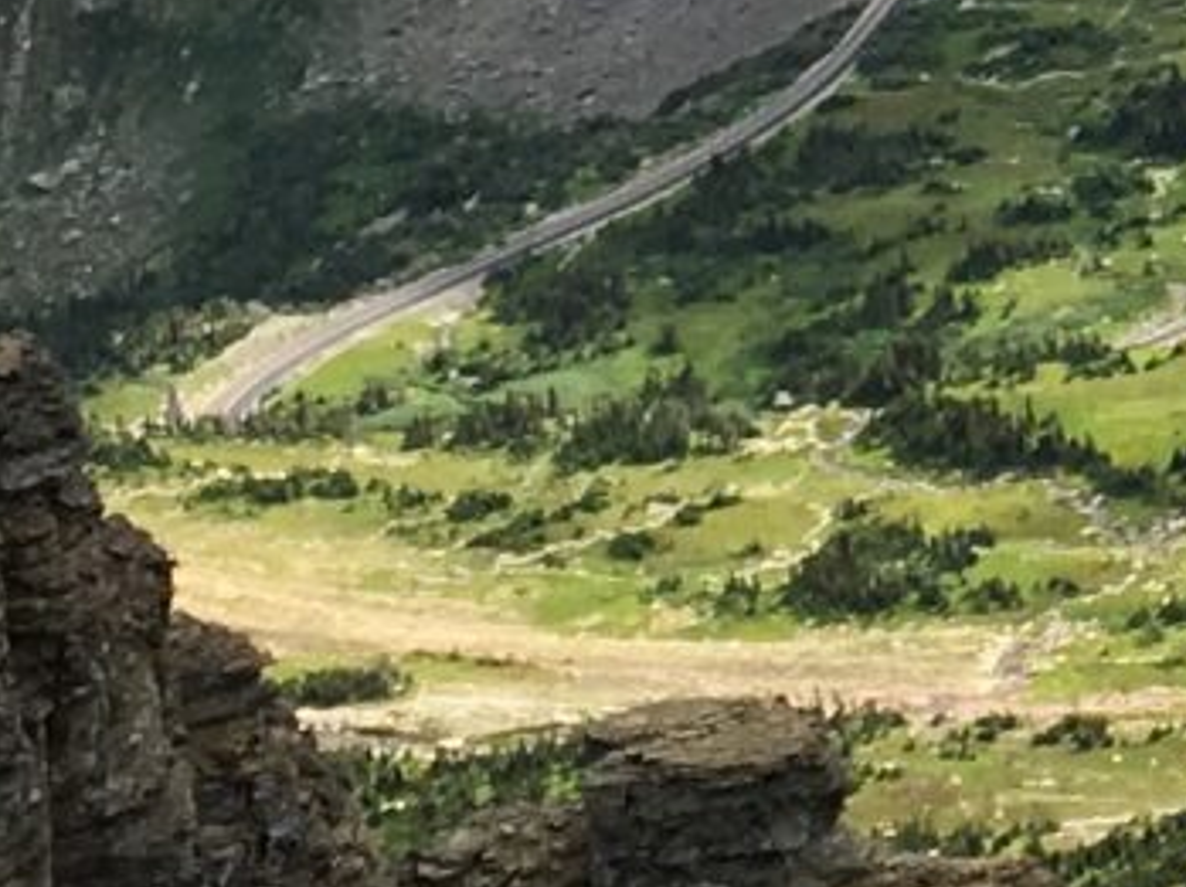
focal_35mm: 213
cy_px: -707
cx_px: 2158
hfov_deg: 8.9
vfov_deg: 6.8
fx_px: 7290
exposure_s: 1/950
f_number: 2.2
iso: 25
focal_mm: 4.15
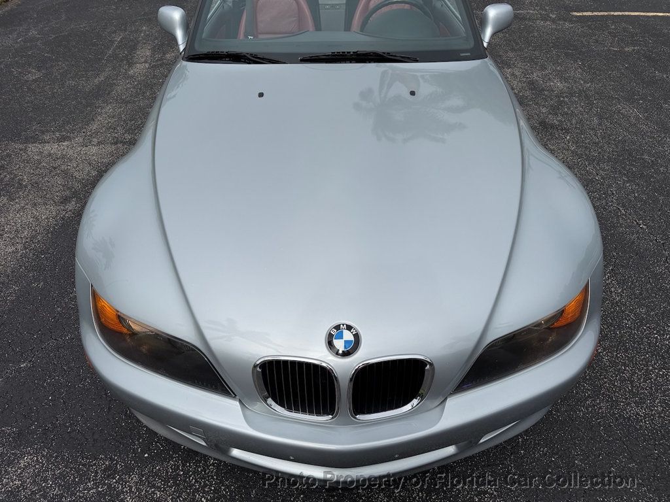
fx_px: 465
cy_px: 251
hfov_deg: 71.6
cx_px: 335
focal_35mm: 24
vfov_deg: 56.8
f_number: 1.78
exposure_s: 1/9091
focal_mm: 6.76
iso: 80
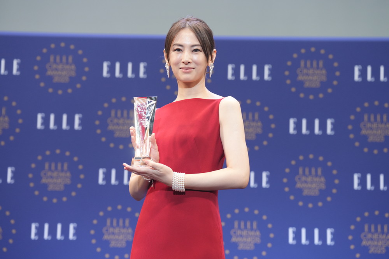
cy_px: 130
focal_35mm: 141
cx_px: 194
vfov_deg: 9.7
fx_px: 1524
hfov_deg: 14.5
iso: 1600
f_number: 4
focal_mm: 141
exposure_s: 1/200
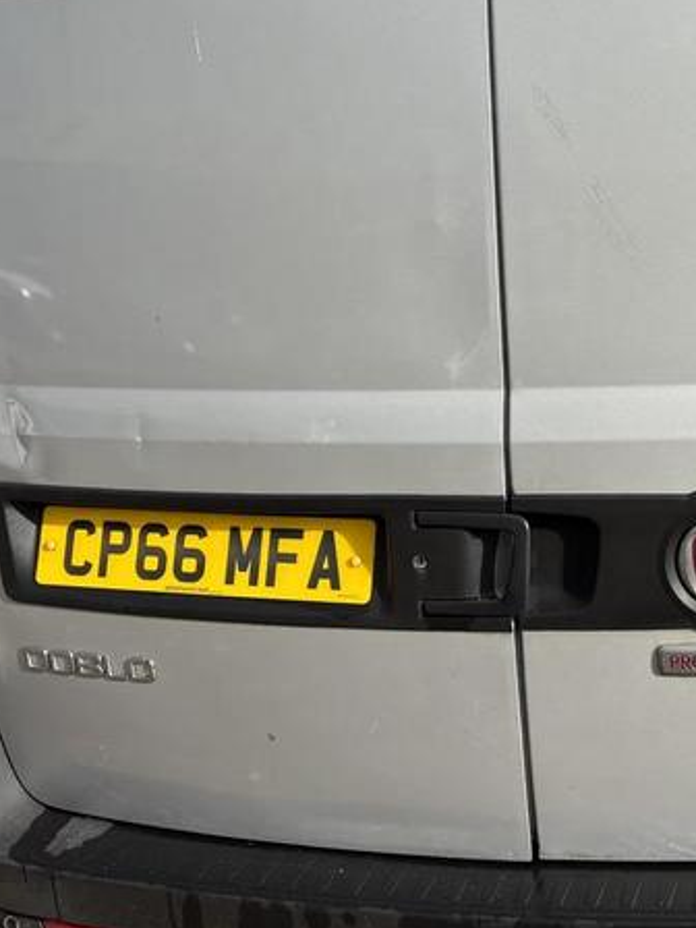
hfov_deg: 27.2
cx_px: 597
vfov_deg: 36.7
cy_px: 369
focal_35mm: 52
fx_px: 1394
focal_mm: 5.96
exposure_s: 1/4608
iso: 50
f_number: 1.6
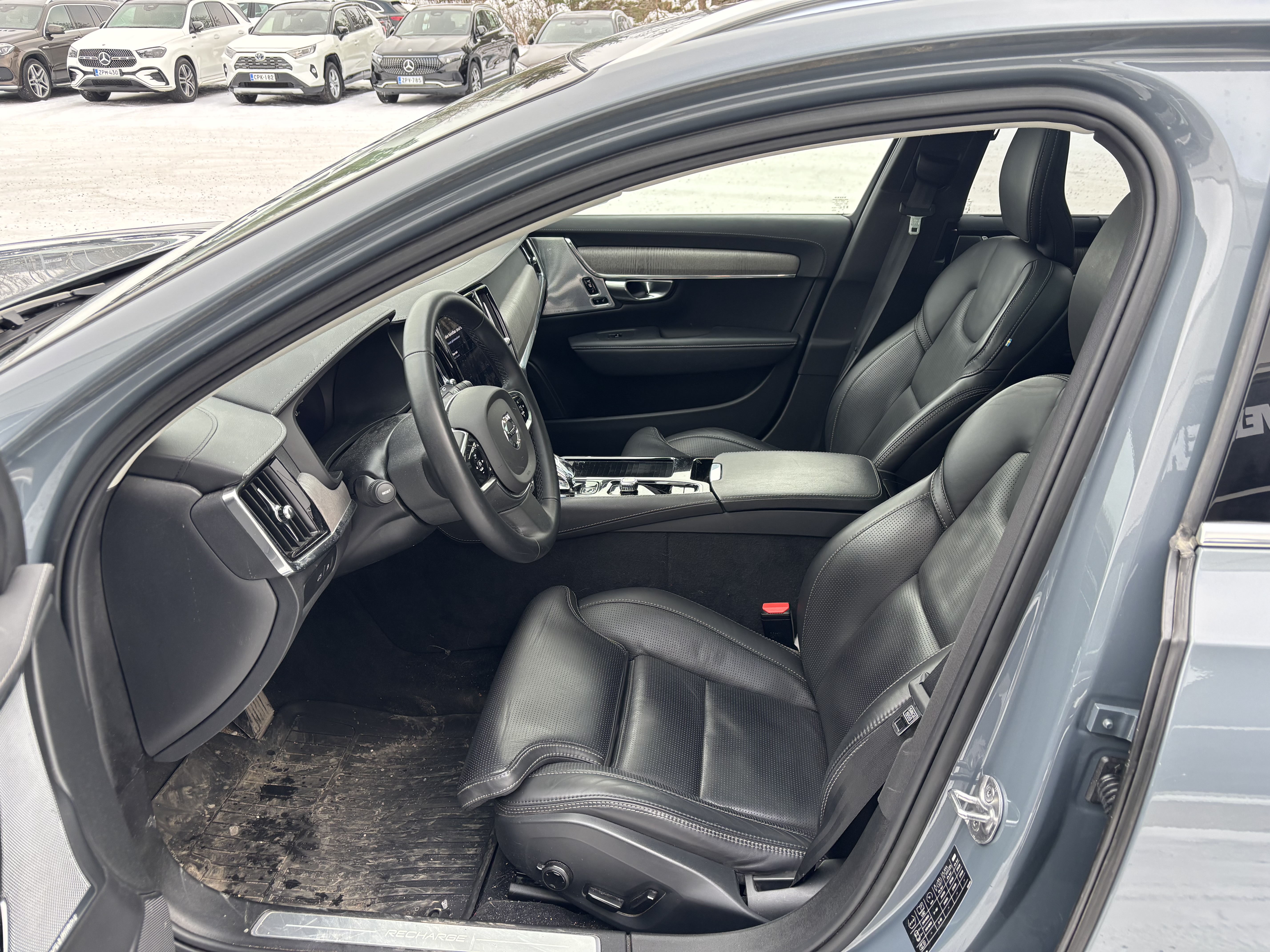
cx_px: 635
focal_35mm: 26
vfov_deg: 53.1
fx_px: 954
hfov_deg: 67.3
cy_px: 476
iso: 100
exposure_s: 1/121
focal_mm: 5.96
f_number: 1.6
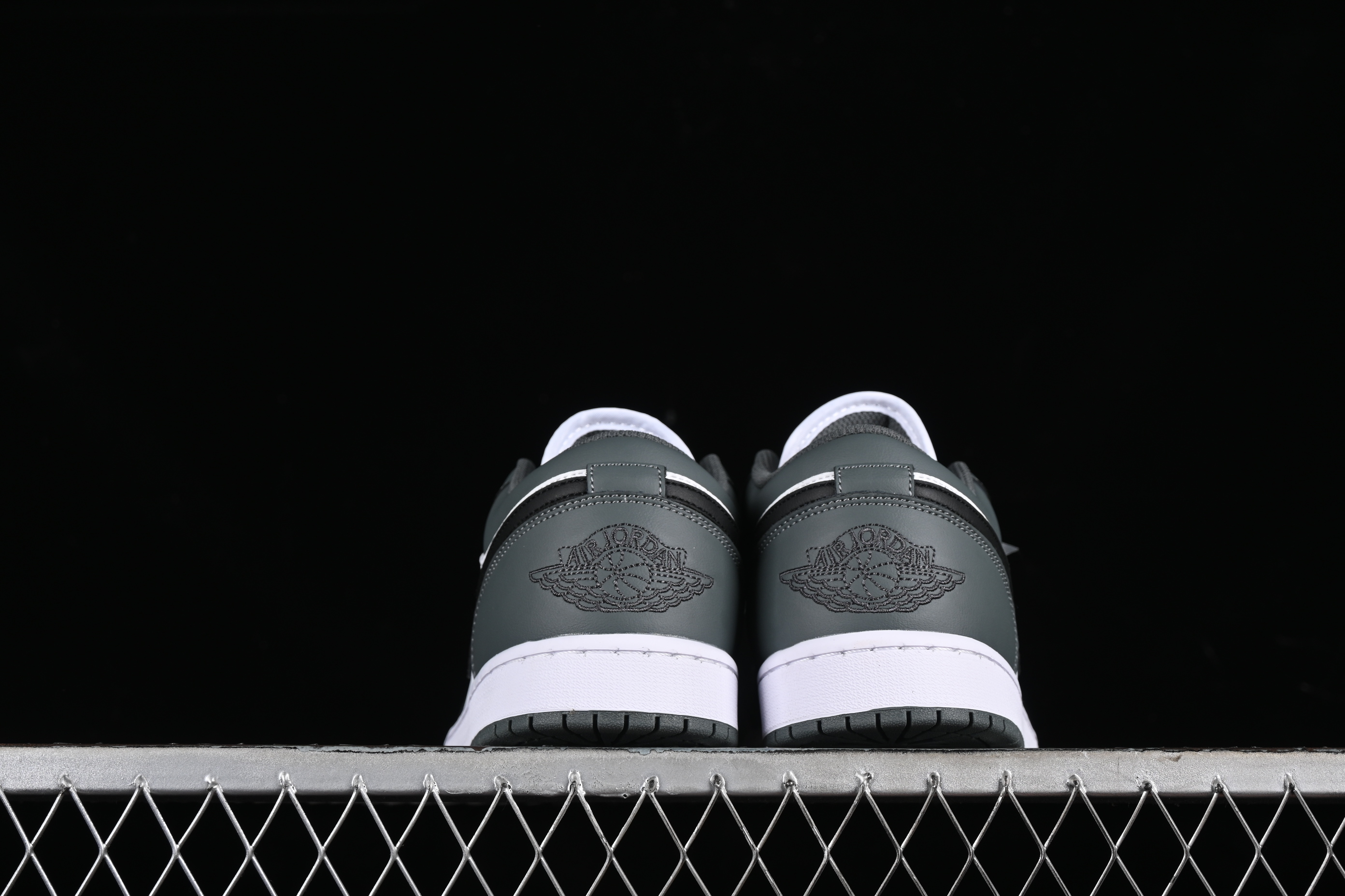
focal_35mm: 72
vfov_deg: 18.9
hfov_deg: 28.1
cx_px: 672
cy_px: 448
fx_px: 2690
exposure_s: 1/160
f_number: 7.1
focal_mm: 48
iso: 160
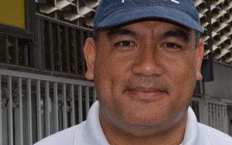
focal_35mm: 133
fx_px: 841
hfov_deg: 15.7
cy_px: 99
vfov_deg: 9.9
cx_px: 138
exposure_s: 1/200
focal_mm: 48
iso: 1000
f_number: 20
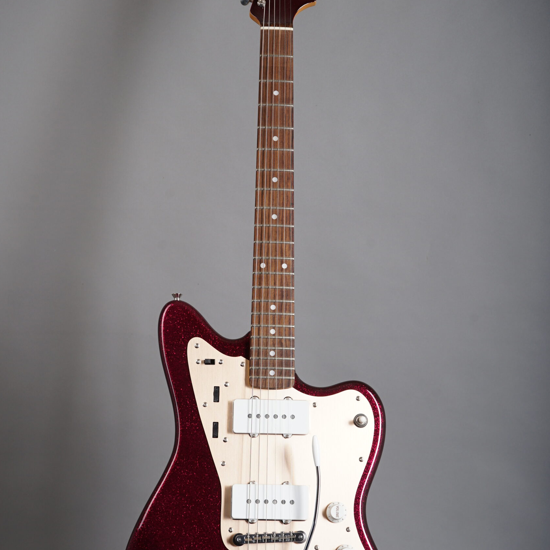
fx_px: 1276
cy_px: 309
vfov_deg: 24.3
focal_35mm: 71
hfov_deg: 24.3
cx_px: 275
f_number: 8
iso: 160
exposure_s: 1/160
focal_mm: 55
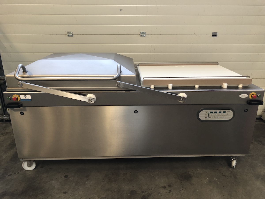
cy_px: 100
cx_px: 132
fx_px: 214
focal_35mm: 28
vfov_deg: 49.7
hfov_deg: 63.4
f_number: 1.8
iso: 64
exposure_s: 1/17
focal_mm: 3.99
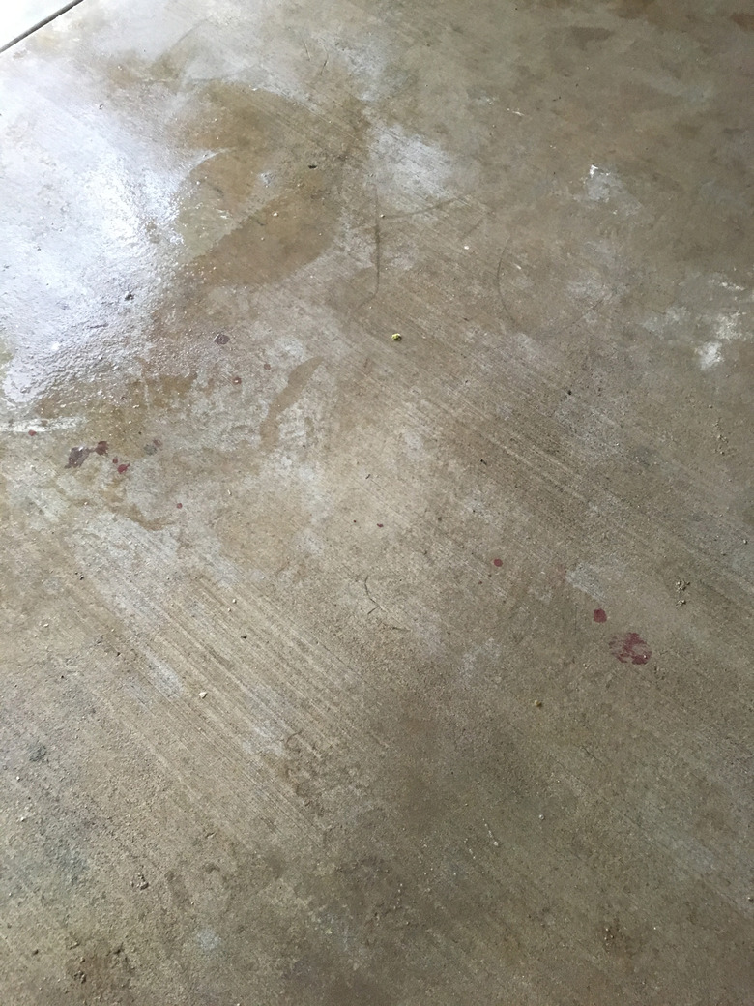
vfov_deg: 61.7
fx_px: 842
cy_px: 503
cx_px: 377
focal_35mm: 29
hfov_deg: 48.2
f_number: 2.2
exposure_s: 1/30
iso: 200
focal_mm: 4.15
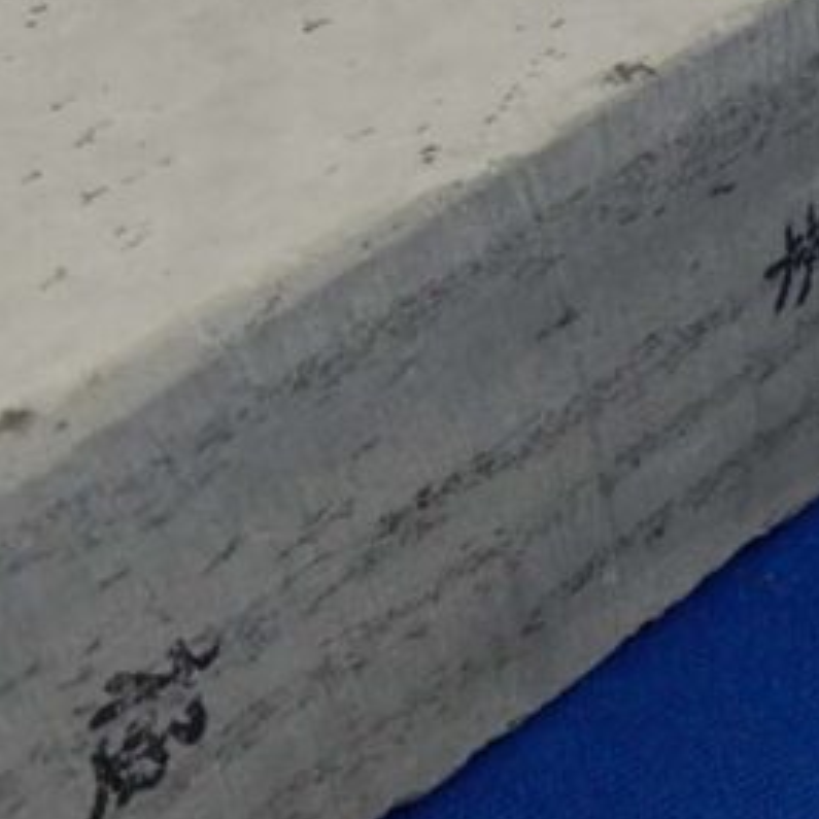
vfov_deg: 14.1
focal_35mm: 123
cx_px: 96
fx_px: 3292
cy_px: 250
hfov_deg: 14.1
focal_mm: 6.4
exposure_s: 1/30
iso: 500
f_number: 4
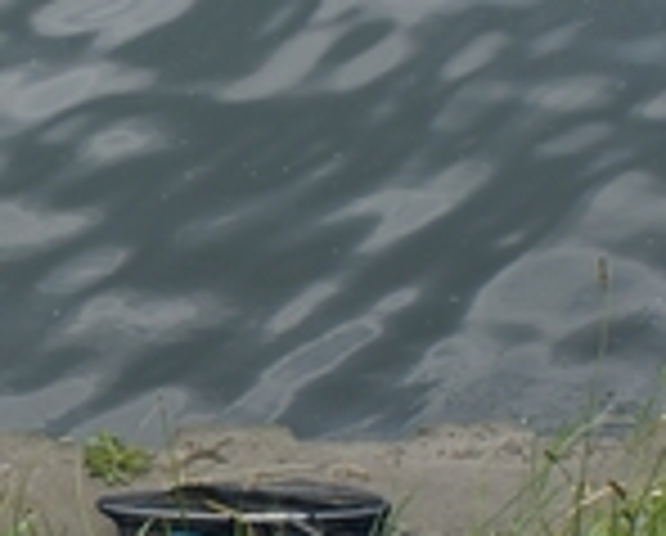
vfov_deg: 9.0
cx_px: -360
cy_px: 117
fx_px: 3377
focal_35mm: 171
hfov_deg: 10.8
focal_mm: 30
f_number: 10
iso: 100
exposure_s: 1/160
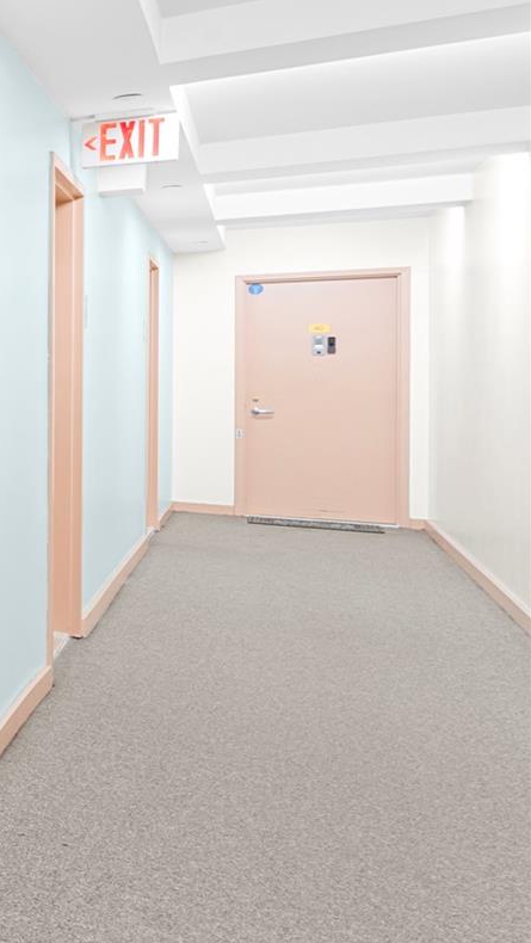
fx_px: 950
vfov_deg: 52.5
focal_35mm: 38
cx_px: -690
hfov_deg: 16.1
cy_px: 393
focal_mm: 14
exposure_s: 6
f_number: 10
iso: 320
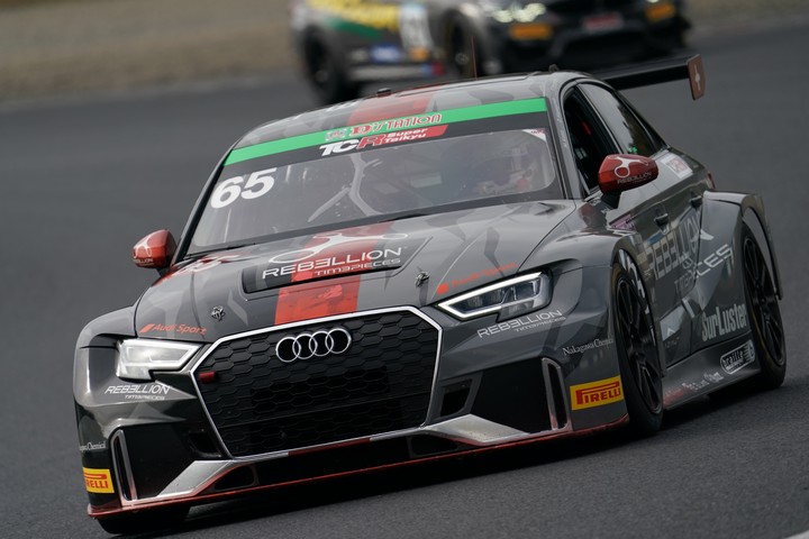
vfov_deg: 2.3
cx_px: 404
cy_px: 270
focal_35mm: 600
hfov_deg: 3.4
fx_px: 13482
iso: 250
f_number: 7.1
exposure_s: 1/800
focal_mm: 600
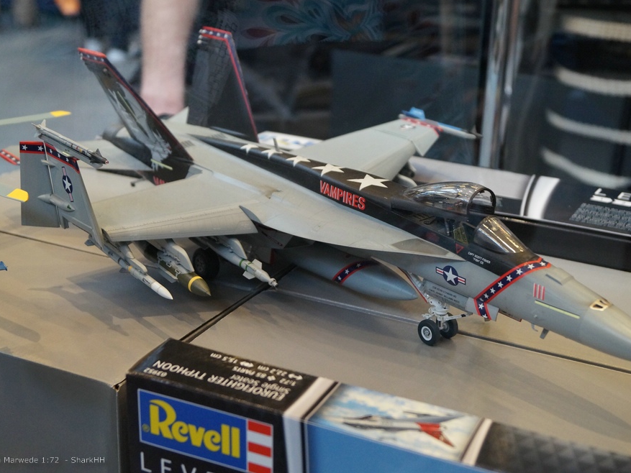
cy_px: 234
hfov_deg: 33.5
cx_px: 322
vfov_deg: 25.4
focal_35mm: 58
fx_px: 1049
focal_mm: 35
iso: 1600
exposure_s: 1/160
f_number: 5
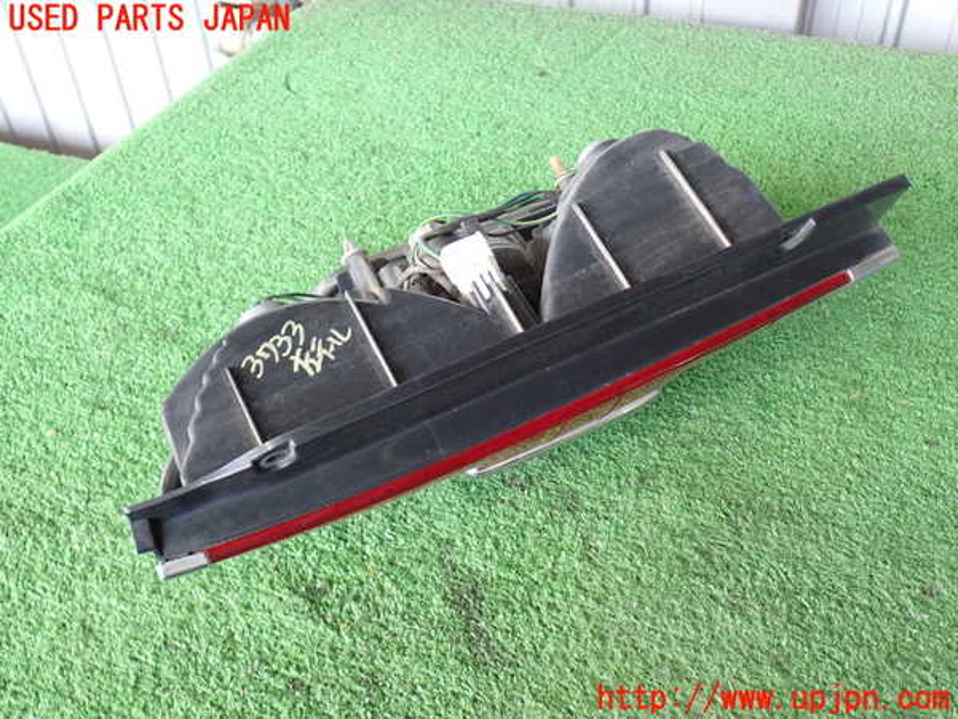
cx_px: 479
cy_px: 360
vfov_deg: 39.7
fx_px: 996
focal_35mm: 36
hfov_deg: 51.4
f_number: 2.5
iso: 200
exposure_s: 1/40
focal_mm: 6.37
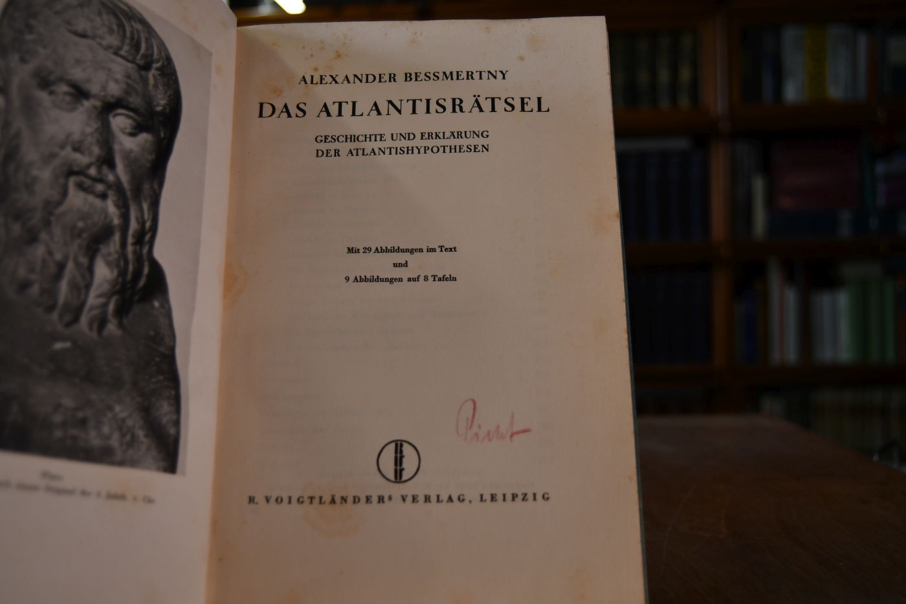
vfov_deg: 34.2
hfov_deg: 49.6
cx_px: 453
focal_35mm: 39
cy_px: 302
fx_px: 981
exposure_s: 1/250
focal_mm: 26
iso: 400
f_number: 4
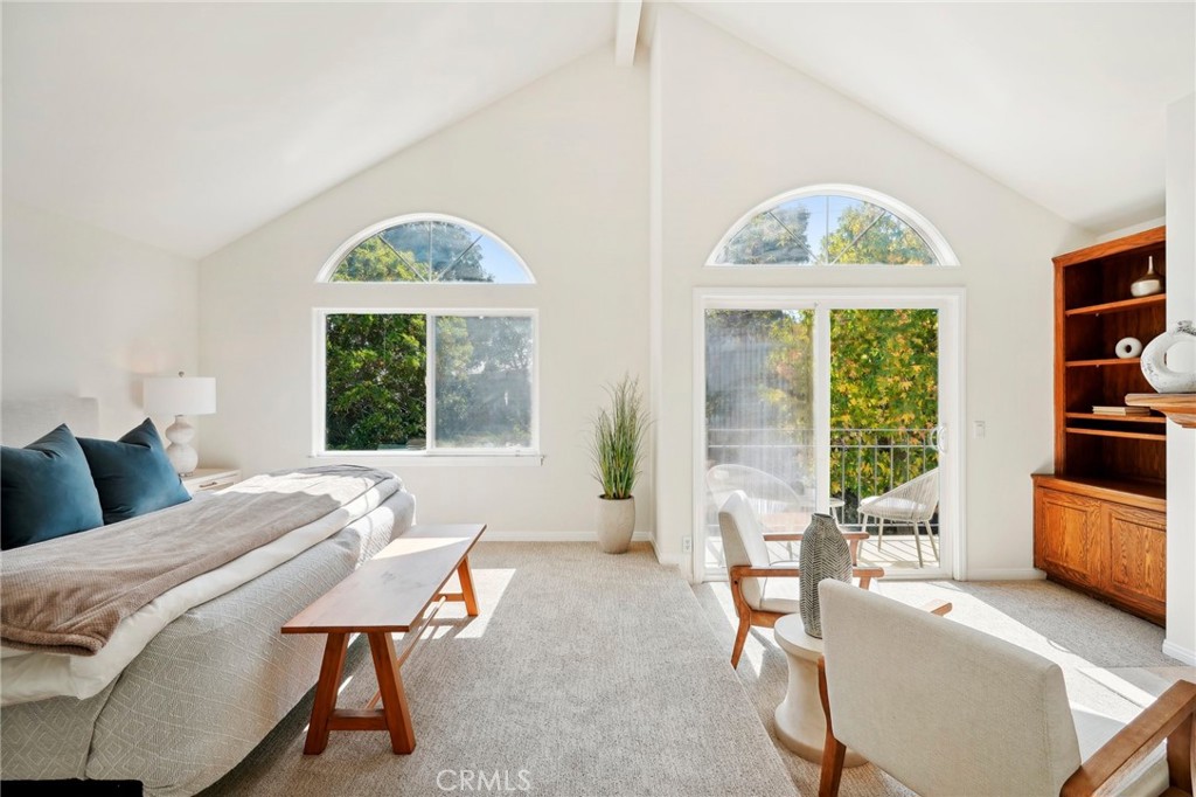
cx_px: 598
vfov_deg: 73.7
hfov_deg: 96.8
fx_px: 531
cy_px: 398
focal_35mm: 16
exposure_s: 1/320
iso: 400
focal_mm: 16
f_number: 8
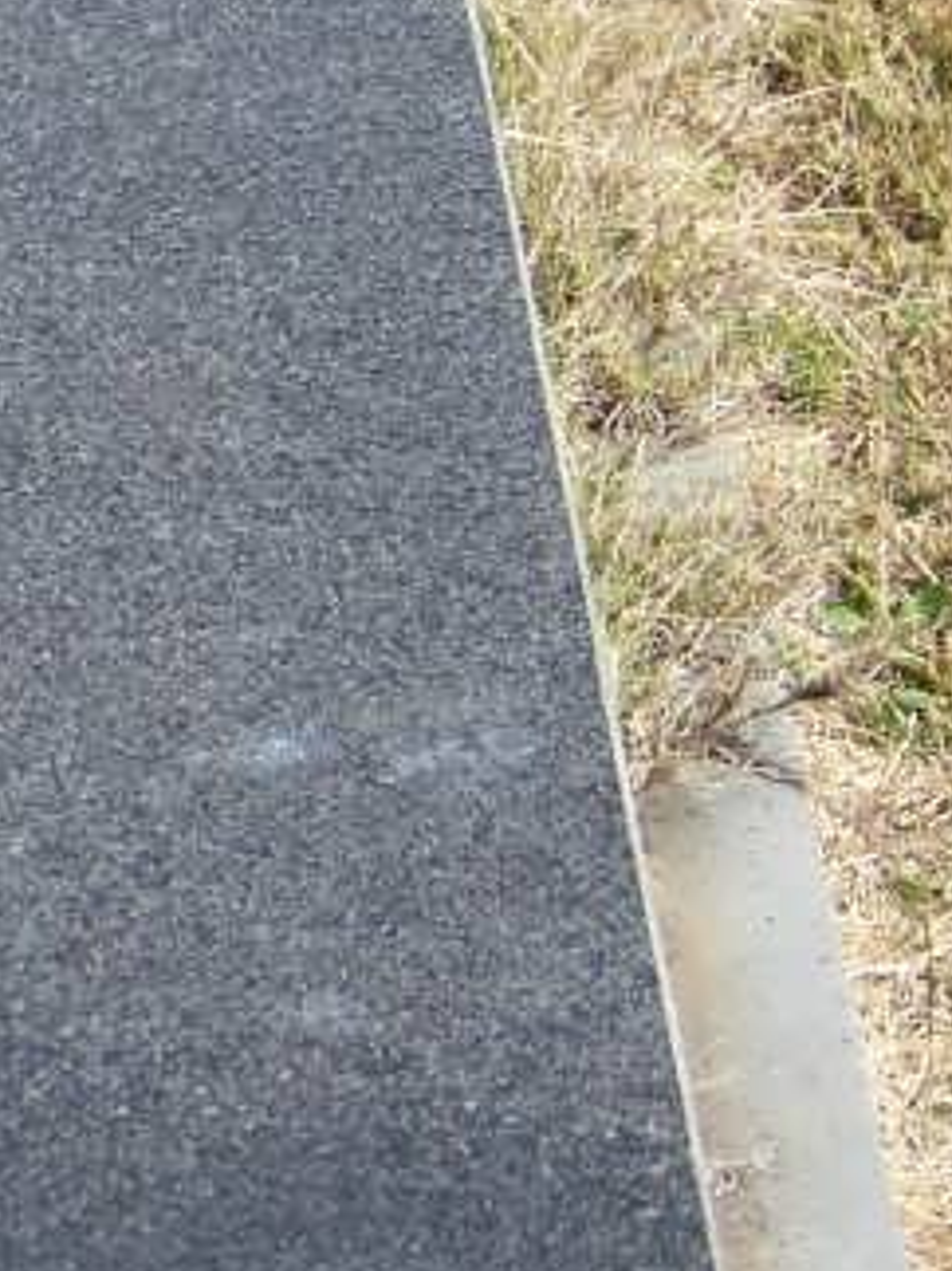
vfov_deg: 7.6
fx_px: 9540
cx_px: -323
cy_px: 547
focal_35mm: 260
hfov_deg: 5.7
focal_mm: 11.7
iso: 64
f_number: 3.2
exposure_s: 1/640
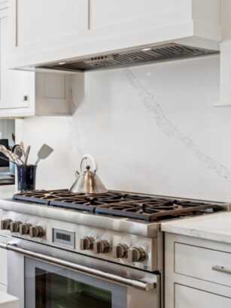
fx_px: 438
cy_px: 183
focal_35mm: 49
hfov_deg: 25.3
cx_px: -72
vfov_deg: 38.6
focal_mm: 20.5
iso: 200
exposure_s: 1/15
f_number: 11
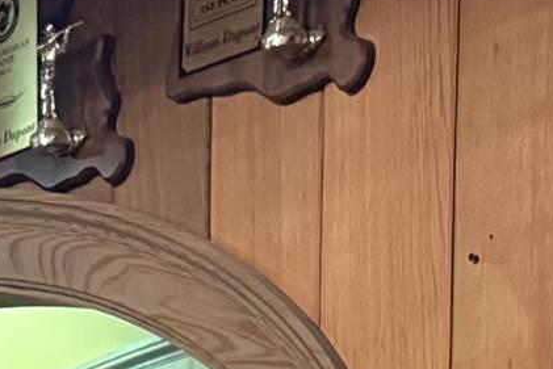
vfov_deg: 6.3
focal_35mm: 182
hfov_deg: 10.7
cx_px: -365
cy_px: 1409
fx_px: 2797
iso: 640
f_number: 1.78
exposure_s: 1/40
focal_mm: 6.76
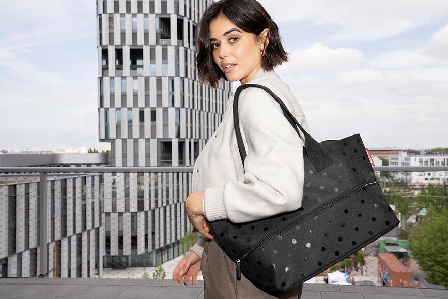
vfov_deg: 34.2
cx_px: 224
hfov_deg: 49.6
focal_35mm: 39
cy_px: 150
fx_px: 485
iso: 200
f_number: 8
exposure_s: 1/250
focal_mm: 39
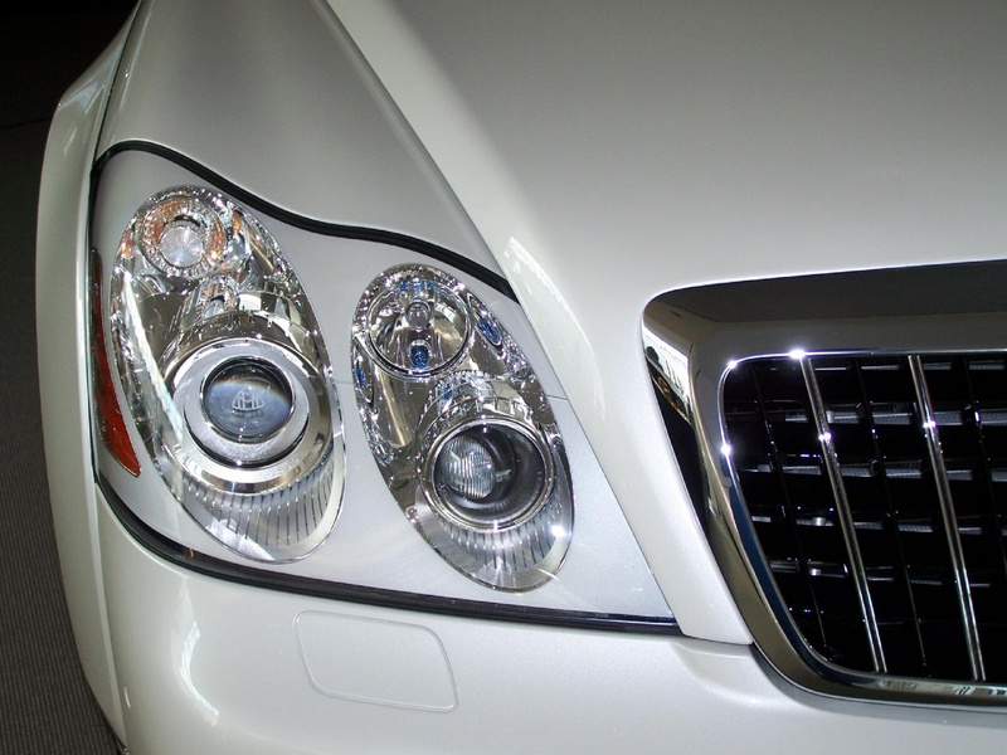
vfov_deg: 22.9
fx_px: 1862
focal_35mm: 64
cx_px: 504
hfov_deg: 30.3
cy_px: 378
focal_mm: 10.7
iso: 80
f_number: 3.2
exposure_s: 1/73
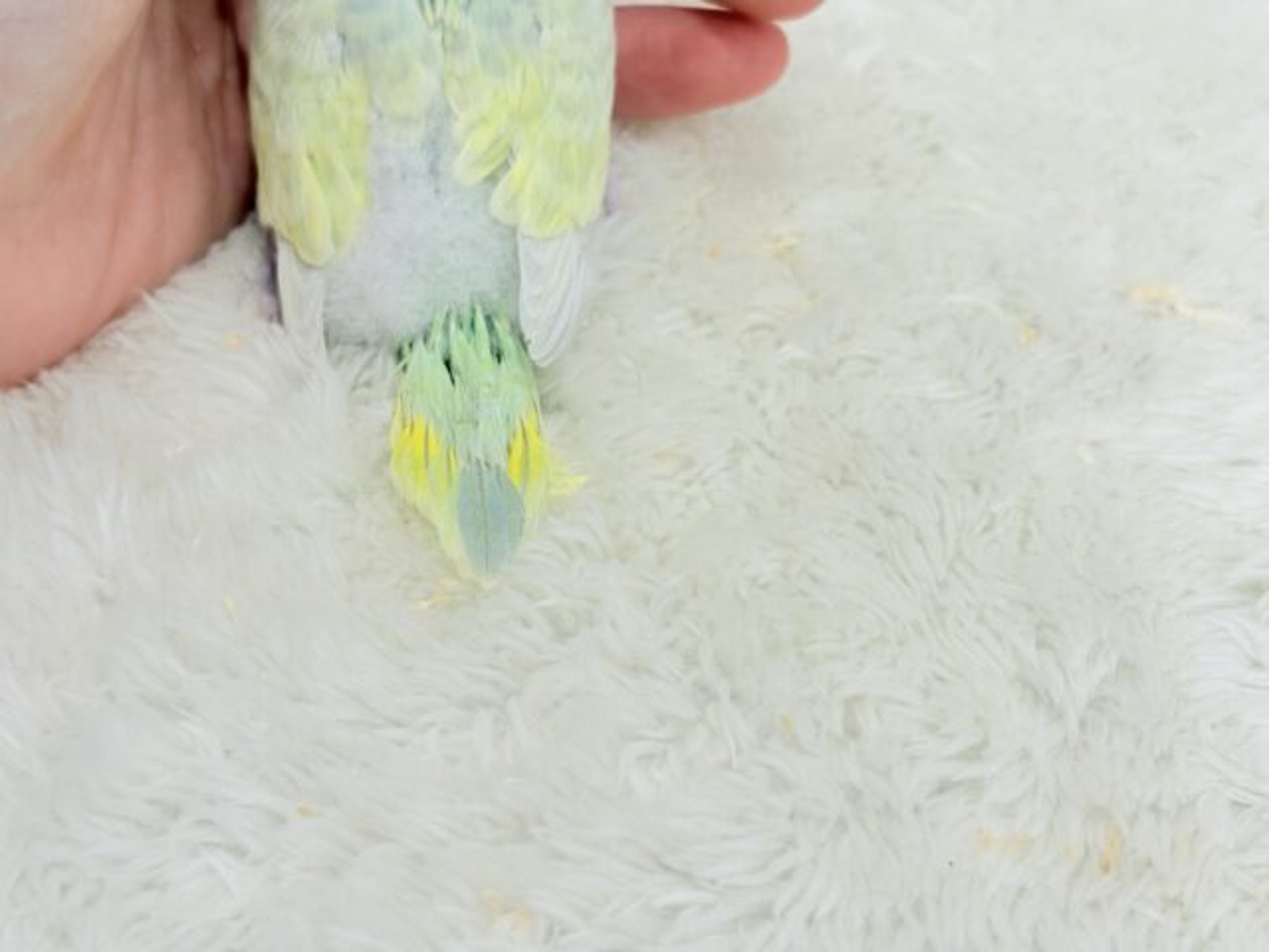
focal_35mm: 52
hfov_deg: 36.8
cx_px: 634
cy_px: 476
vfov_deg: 28.0
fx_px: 1906
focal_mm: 5.96
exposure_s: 1/50
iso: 32
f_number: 1.6
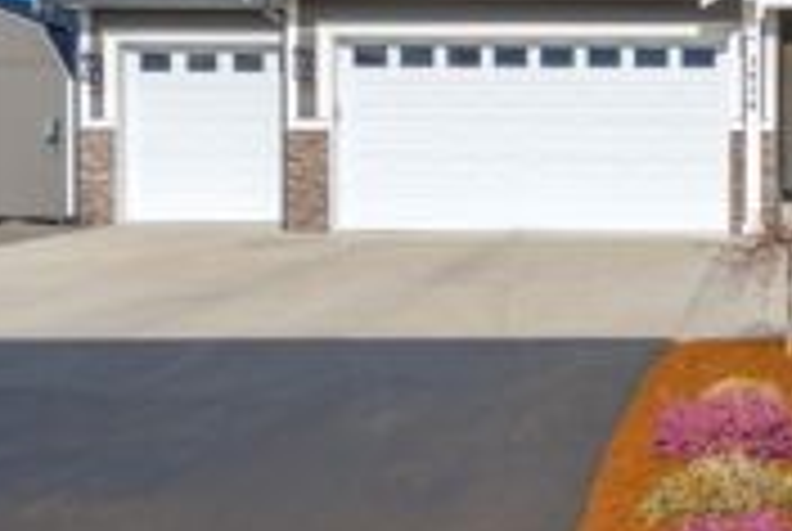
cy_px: 34
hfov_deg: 46.6
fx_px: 749
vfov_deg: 36.1
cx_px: 792
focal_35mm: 34
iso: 80
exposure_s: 1/200
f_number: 7.1
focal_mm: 15
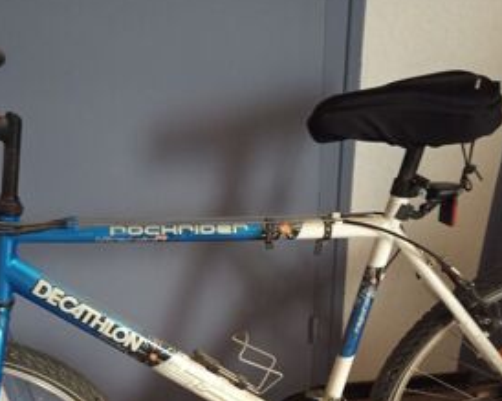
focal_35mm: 41
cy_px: 317
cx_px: 225
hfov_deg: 44.7
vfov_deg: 35.4
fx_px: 609
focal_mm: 5.24
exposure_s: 1/20
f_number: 1.7
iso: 2185
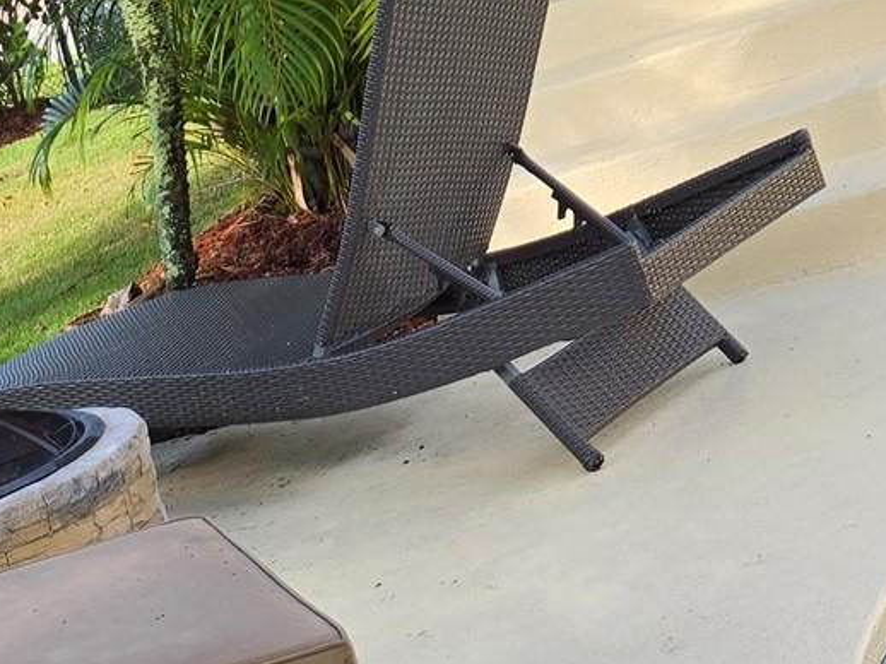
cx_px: 82
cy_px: 1052
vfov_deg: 14.8
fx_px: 2328
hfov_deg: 21.1
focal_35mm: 91
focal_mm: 5.4
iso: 25
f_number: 1.8
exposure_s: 1/424
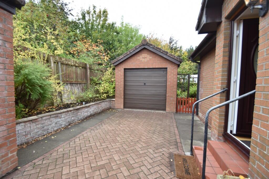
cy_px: 90
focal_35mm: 15
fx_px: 112
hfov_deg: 100.4
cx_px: 134
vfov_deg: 77.3
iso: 100
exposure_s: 1/80
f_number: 4.5
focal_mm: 10
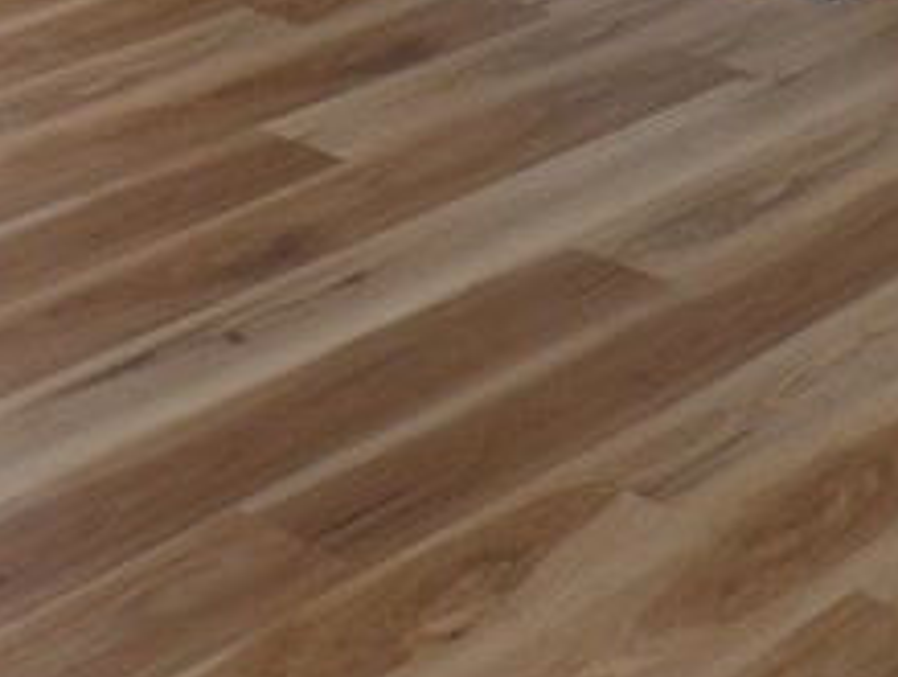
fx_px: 2910
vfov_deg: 11.8
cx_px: 713
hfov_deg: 17.4
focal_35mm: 112
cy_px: -685
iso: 114
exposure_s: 1/60
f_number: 3.2
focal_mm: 4.3
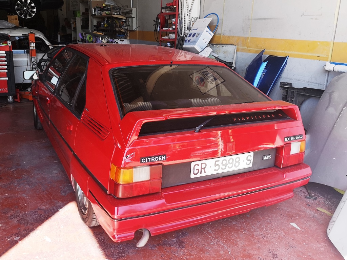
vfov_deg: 51.4
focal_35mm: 27
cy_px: 130
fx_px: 271
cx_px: 174
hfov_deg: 65.3
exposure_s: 1/368
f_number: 1.8
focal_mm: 5.58
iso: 50
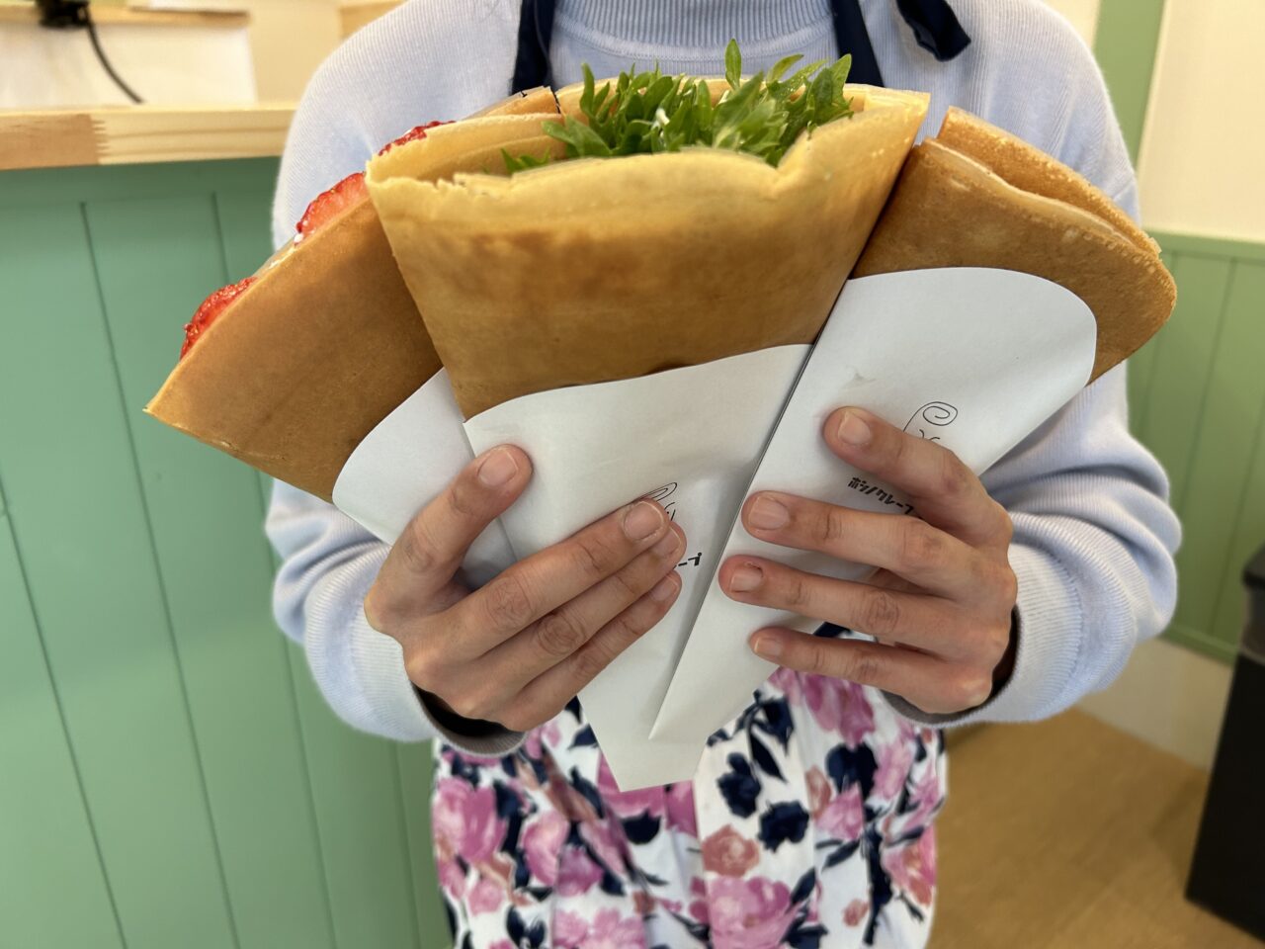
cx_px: 632
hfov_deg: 67.3
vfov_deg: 53.1
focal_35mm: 26
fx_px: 950
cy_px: 474
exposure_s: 1/100
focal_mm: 5.7
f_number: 1.5
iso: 125
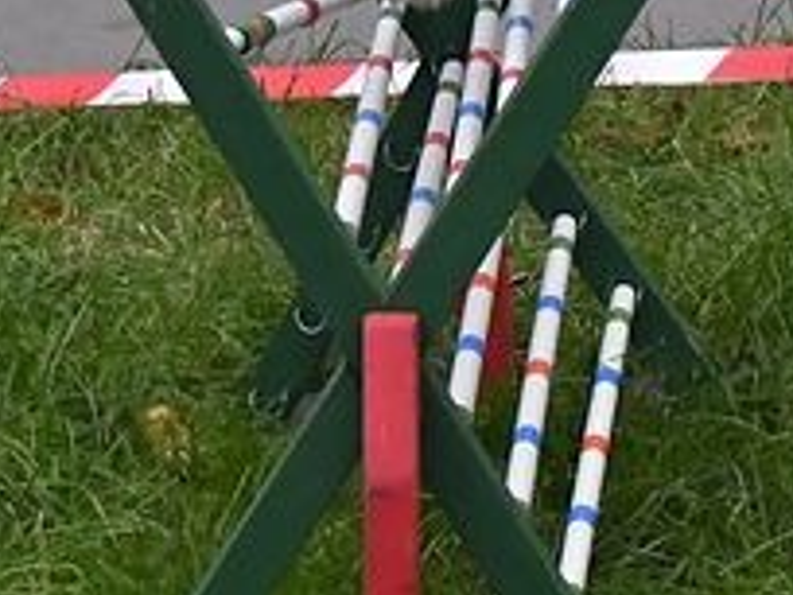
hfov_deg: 7.5
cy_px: -634
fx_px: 6021
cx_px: 381
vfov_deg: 5.5
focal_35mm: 263
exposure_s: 1/500
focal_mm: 31
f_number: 5
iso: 5000
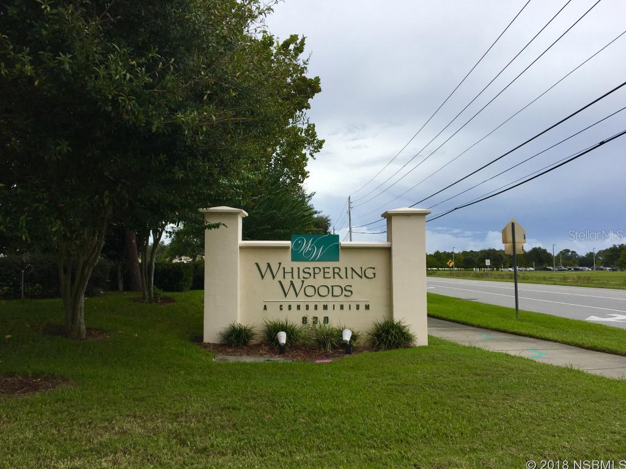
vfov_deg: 48.2
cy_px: 234
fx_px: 524
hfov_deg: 61.7
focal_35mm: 29
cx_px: 313
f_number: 2.2
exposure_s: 1/916
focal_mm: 4.15
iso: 25
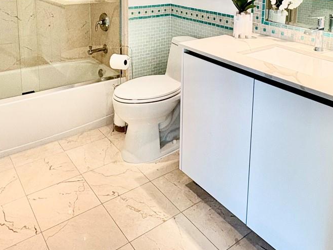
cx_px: 191
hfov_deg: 53.8
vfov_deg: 38.3
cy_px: 15
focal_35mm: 34
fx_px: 327
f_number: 2.2
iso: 160
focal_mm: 2.22
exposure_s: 1/120
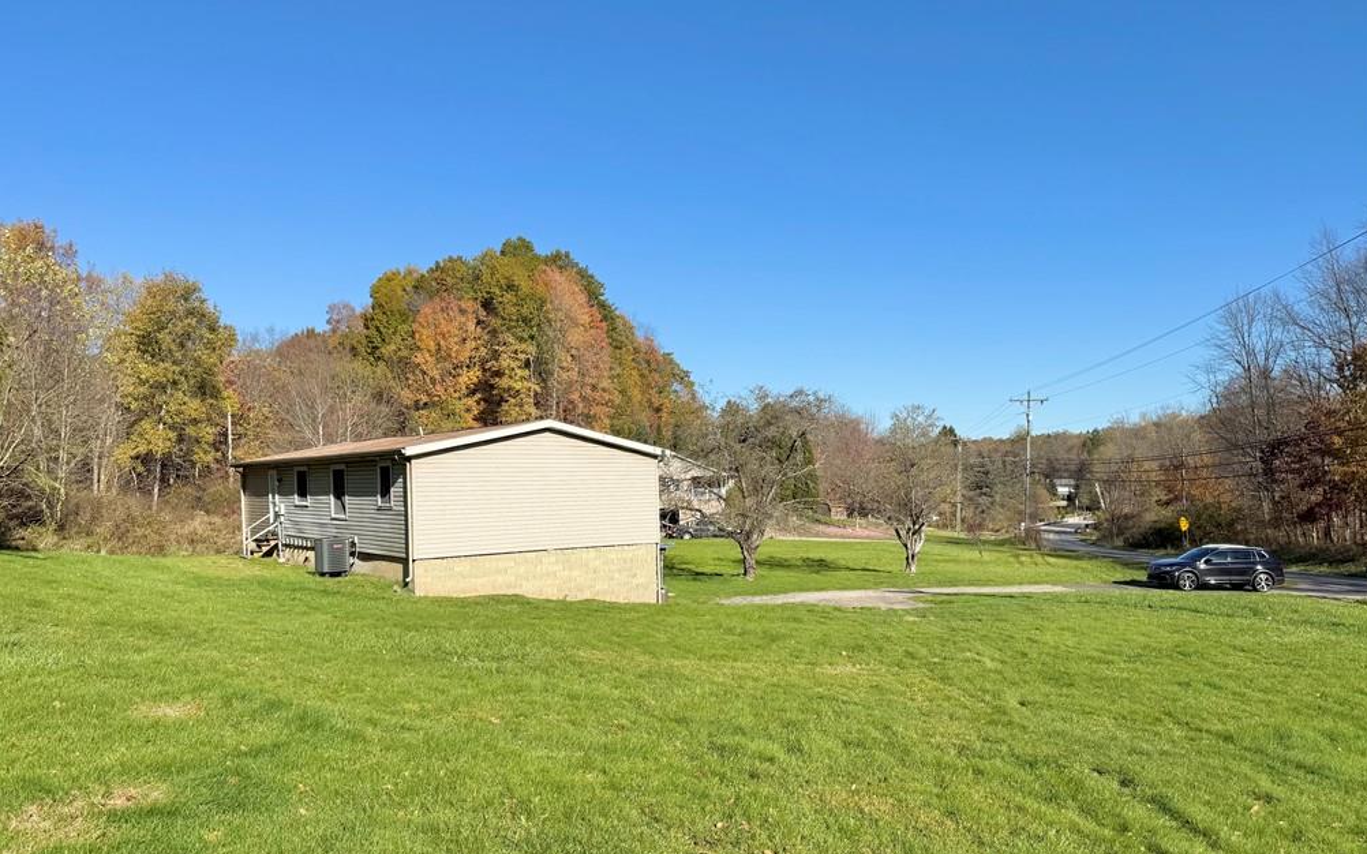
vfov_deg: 47.4
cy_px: 501
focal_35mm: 26
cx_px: 675
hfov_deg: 70.4
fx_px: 969
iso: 80
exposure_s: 1/5319
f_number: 1.78
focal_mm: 6.76
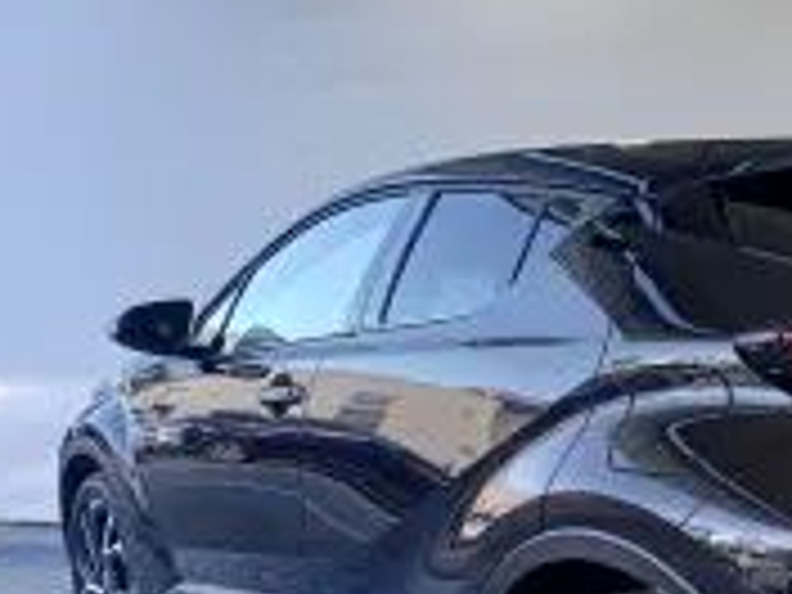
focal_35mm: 51
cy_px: 490
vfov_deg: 27.9
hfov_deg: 34.3
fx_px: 1167
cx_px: 783
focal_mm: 4.65
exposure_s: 1/100
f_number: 1.8
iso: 64
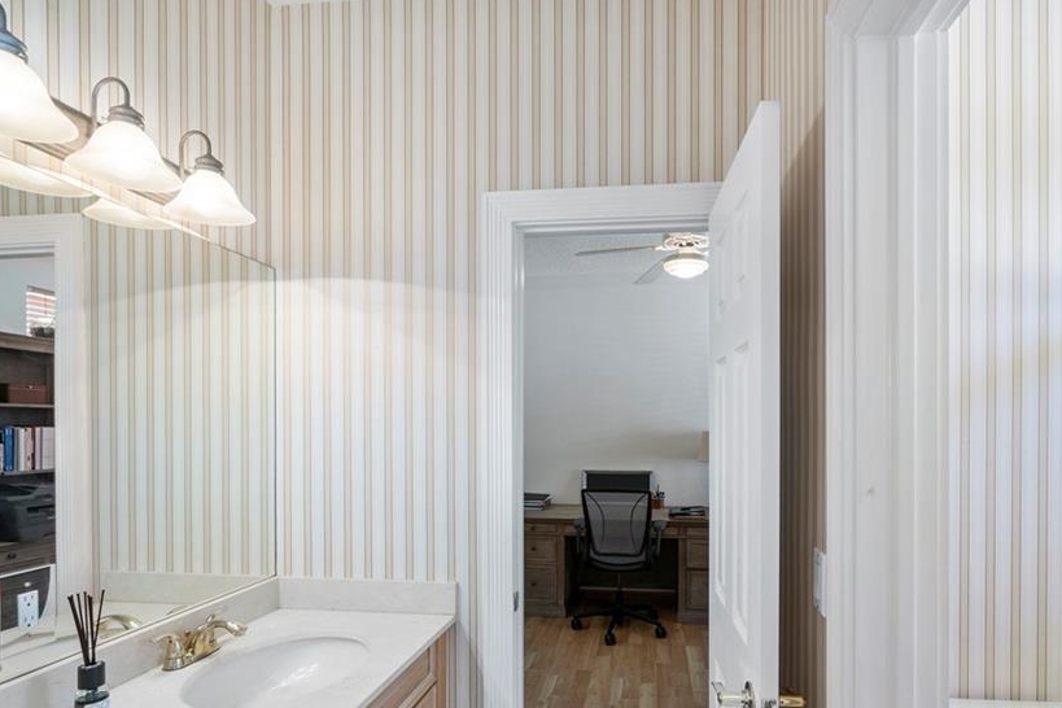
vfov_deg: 61.4
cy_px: 424
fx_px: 590
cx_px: 589
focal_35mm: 20
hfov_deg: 83.7
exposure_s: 1/10
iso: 320
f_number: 11
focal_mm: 16
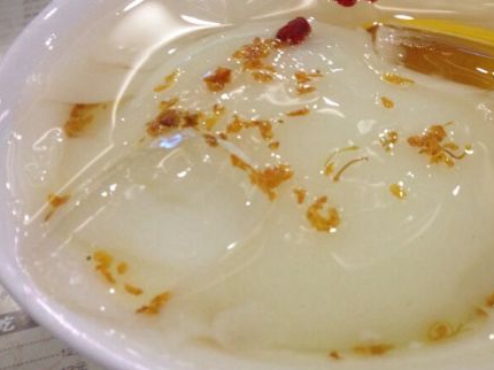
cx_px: 397
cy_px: 173
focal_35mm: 57
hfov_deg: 32.8
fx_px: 813
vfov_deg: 25.6
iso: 100
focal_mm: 4.28
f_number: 2.4
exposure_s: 1/20
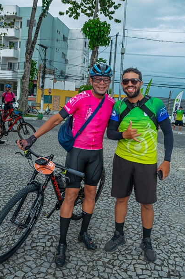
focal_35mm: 32
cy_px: 128
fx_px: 244
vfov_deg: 59.2
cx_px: 83
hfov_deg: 41.5
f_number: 3.2
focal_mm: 17
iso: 320
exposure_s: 1/320
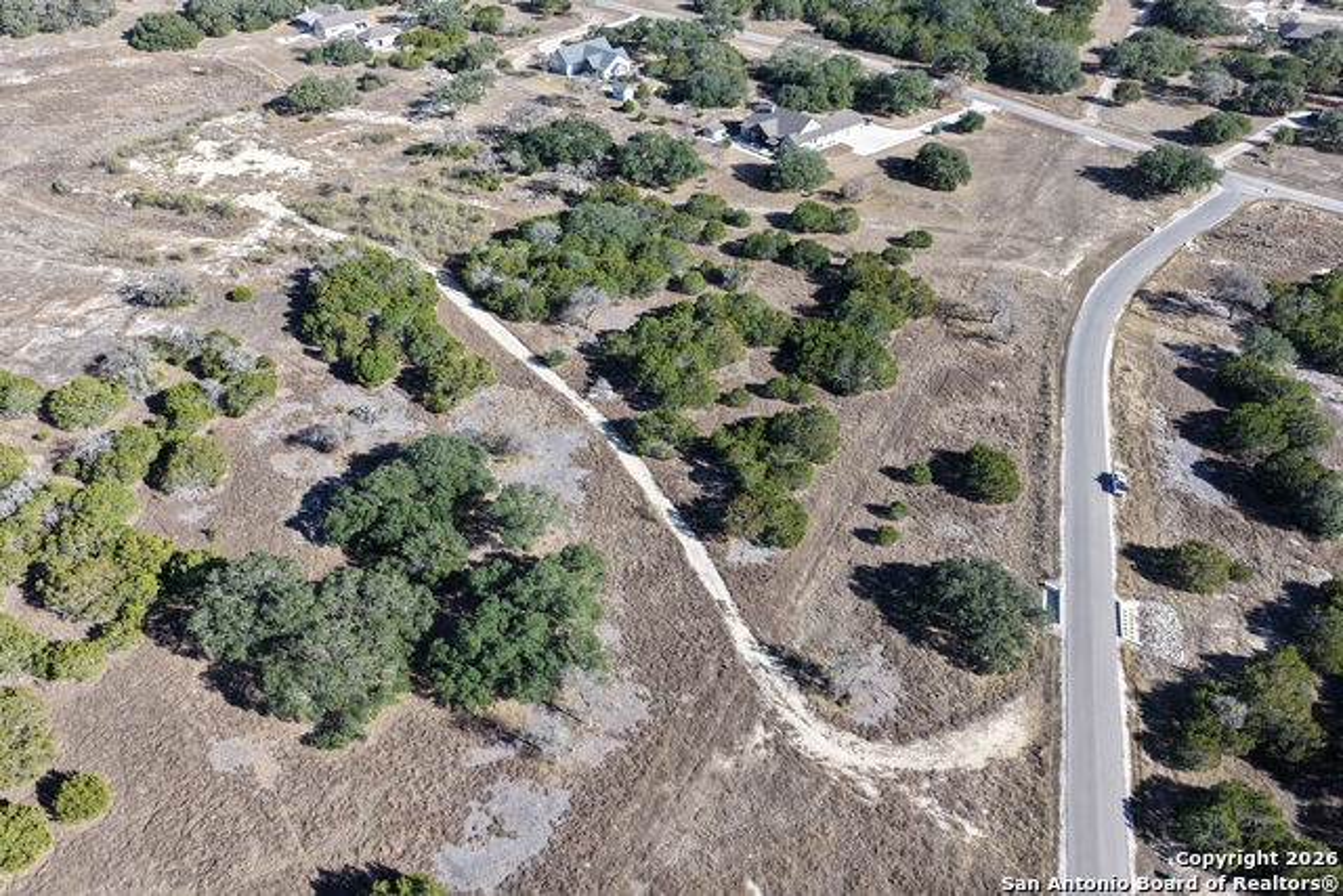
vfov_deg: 46.4
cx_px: 672
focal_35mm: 28
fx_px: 1045
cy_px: 448
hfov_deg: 65.5
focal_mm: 14.45
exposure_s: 1/800
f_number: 2.8
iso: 160
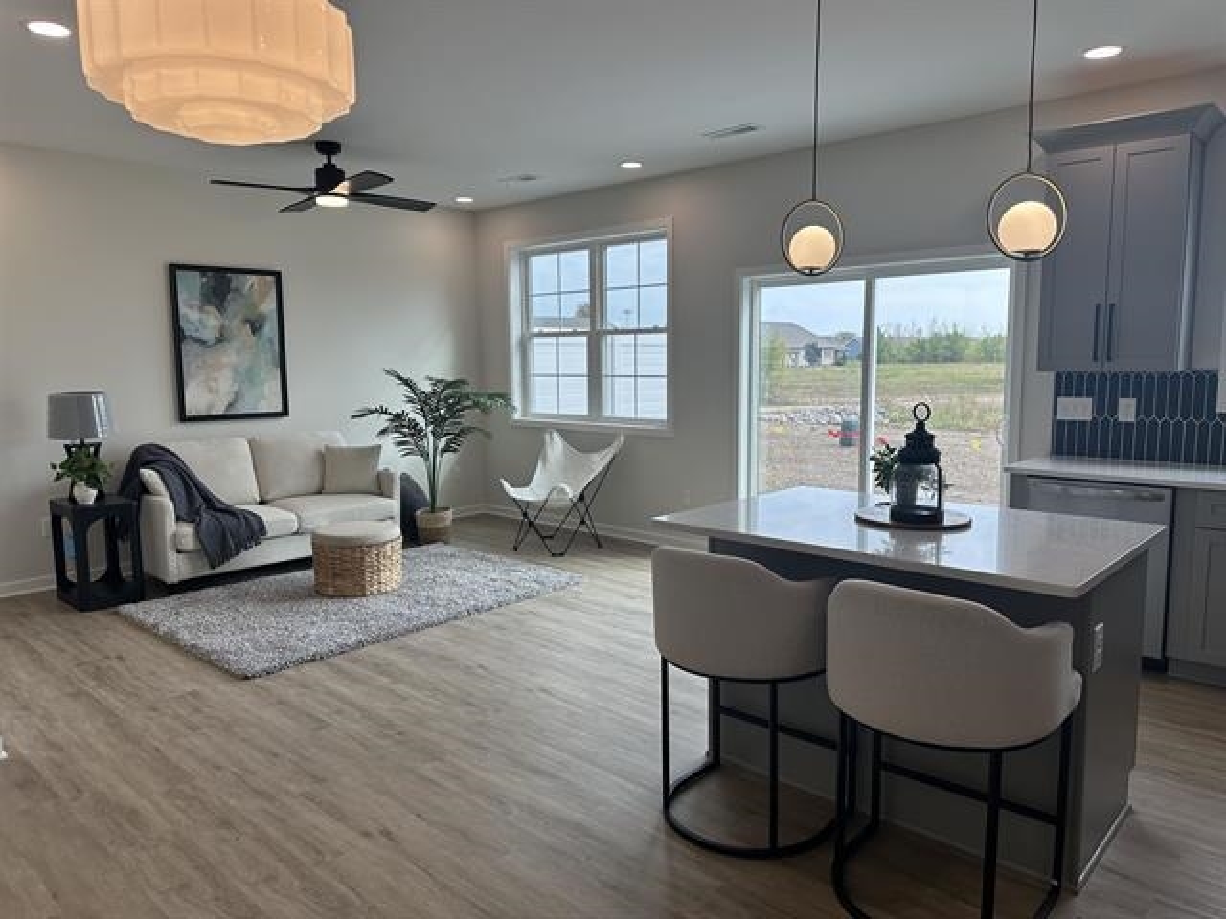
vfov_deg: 56.8
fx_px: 850
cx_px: 613
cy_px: 460
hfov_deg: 71.6
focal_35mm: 24
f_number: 1.78
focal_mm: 6.86
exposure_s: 1/386
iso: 80
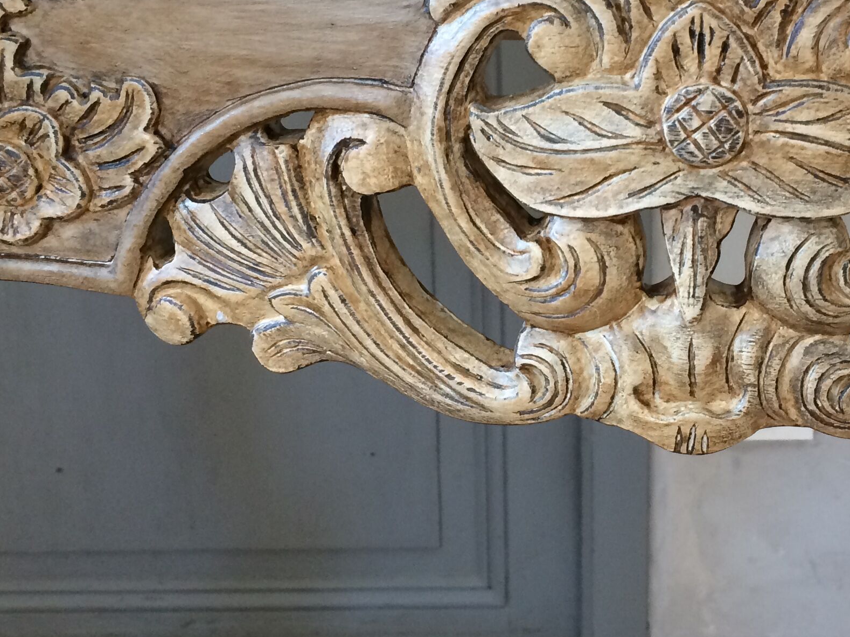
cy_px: 251
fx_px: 1473
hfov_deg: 31.6
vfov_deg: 24.4
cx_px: 646
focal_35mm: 60
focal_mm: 4.15
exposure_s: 1/33
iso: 125
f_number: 2.2
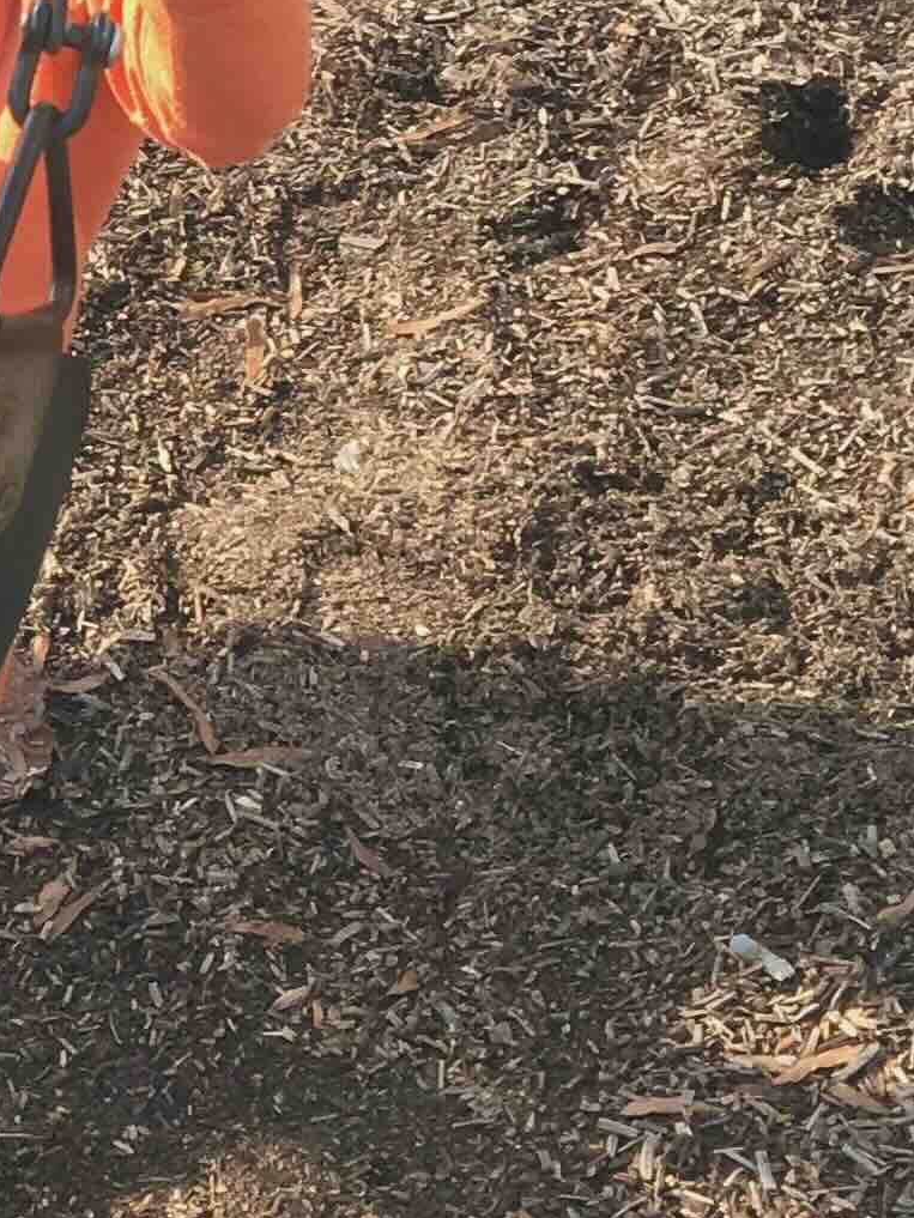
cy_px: -83
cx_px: -455
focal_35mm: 115
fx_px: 4048
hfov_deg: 12.3
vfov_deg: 16.6
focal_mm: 4.15
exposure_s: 1/373
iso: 25
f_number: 2.2
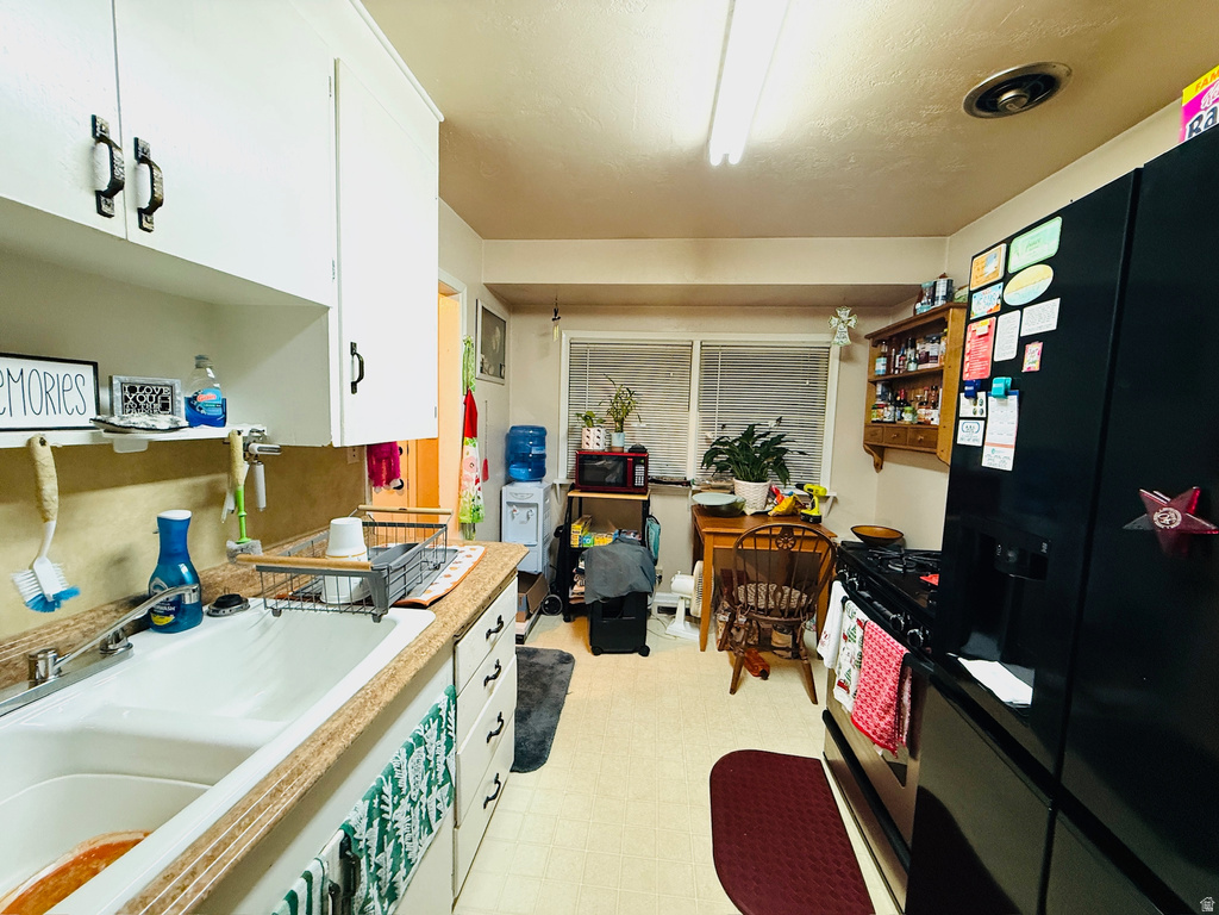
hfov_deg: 102.1
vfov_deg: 85.7
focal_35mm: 14
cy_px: 458
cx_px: 610
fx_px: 493
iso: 400
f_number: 2.2
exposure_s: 1/60
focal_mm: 2.22
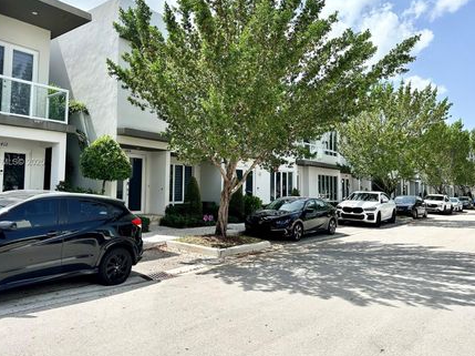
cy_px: 162
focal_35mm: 28
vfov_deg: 49.6
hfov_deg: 63.3
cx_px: 214
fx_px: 384
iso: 80
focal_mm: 6.86
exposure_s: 1/3247
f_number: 1.78
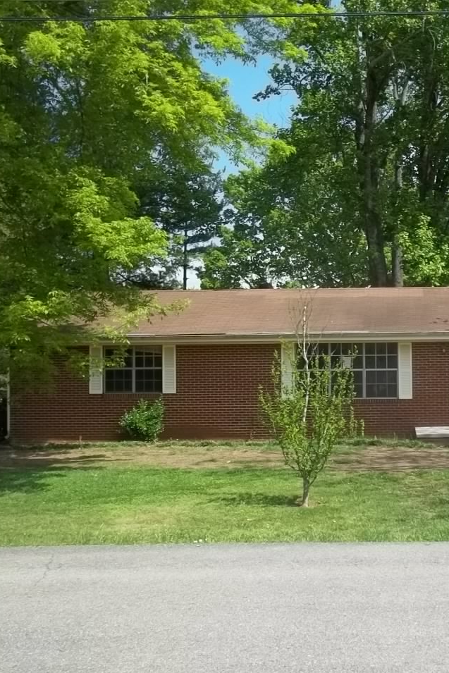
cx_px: 398
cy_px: 338
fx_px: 860
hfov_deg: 28.2
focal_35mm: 46
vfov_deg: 42.7
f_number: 8
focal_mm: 5.9
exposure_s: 1/125
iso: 64
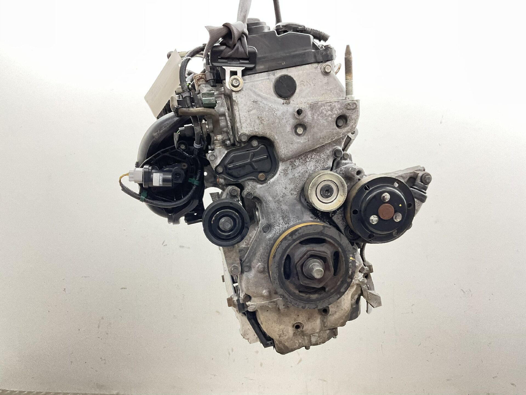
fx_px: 441
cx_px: 263
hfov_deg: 61.7
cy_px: 198
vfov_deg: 48.2
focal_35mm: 29
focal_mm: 3
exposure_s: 1/50
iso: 160
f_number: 1.8
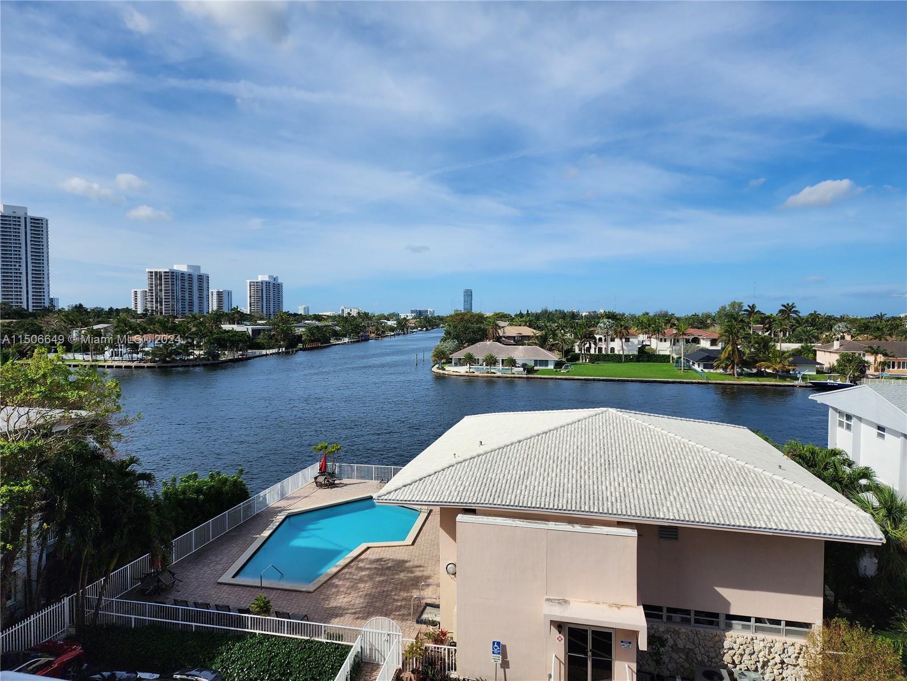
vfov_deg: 58.9
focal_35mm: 23
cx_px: 454
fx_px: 603
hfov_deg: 73.9
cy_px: 340
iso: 12
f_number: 1.8
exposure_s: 1/2010
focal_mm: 6.4
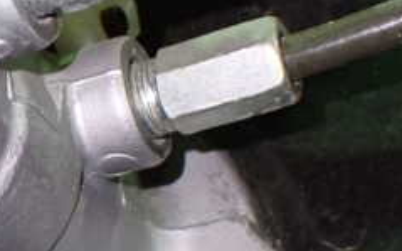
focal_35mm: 125
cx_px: 10
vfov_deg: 10.5
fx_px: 1369
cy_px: 174
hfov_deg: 16.4
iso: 1000
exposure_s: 1/50
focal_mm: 8.4
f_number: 3.1
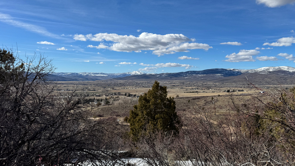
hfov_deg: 64.0
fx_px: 235
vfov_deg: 38.9
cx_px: 169
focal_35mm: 30
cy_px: 71
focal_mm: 6.76
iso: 80
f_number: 1.78
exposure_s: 1/6410
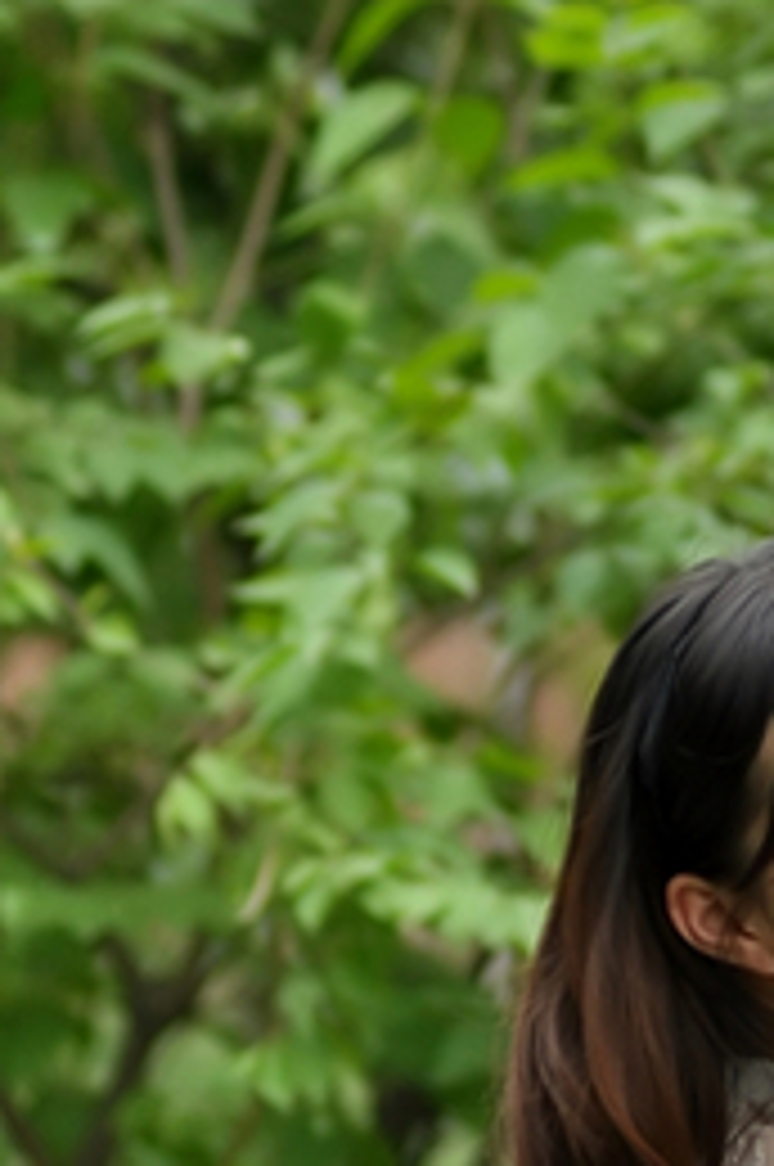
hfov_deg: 2.4
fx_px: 18818
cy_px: 1558
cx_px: 961
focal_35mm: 582
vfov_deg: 3.5
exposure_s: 1/250
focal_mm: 112
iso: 200
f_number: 2.8
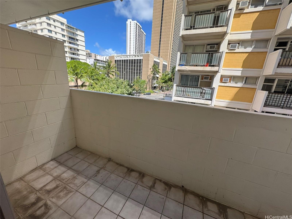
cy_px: 110
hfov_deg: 102.1
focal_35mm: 14
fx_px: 118
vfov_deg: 85.7
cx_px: 146
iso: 40
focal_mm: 2.22
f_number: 2.2
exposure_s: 1/544
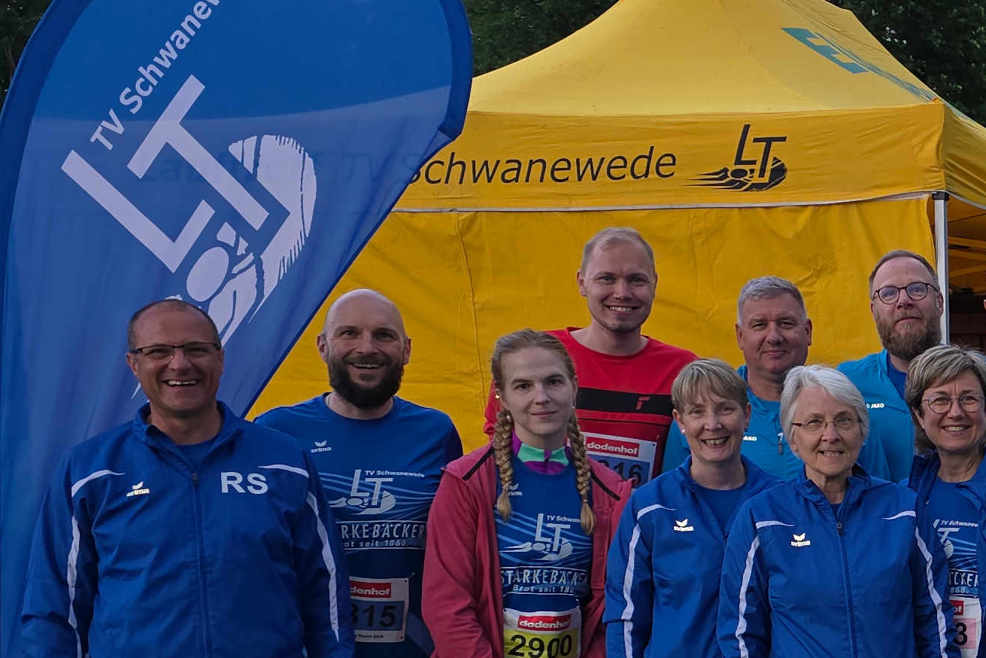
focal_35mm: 73
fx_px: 1999
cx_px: 1352
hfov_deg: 23.7
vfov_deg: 18.3
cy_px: 605
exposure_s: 1/112
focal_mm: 6.3
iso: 12
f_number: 1.7
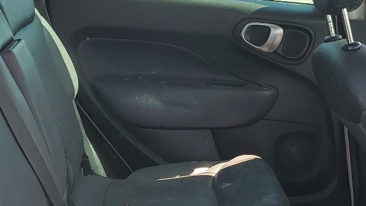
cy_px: 126
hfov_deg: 27.3
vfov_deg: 15.7
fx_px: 747
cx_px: 259
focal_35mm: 77
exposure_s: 1/476
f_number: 1.5
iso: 50
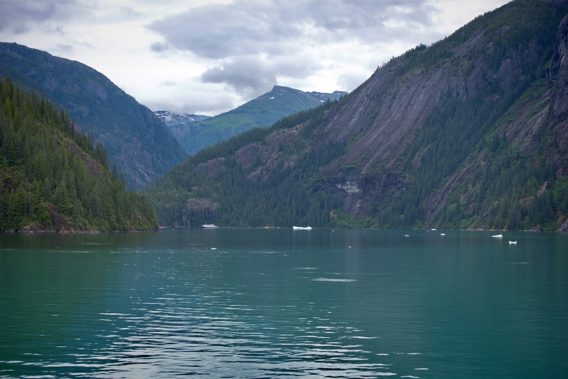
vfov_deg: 19.5
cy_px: 190
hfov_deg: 28.8
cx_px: 284
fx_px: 1105
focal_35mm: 70
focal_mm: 70
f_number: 7.1
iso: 100
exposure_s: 1/200
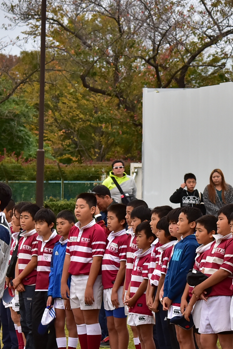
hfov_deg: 4.2
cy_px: 246
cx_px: 196
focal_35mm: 328
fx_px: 3185
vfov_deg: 6.3
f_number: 6.3
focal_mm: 95
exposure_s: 1/640
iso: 500
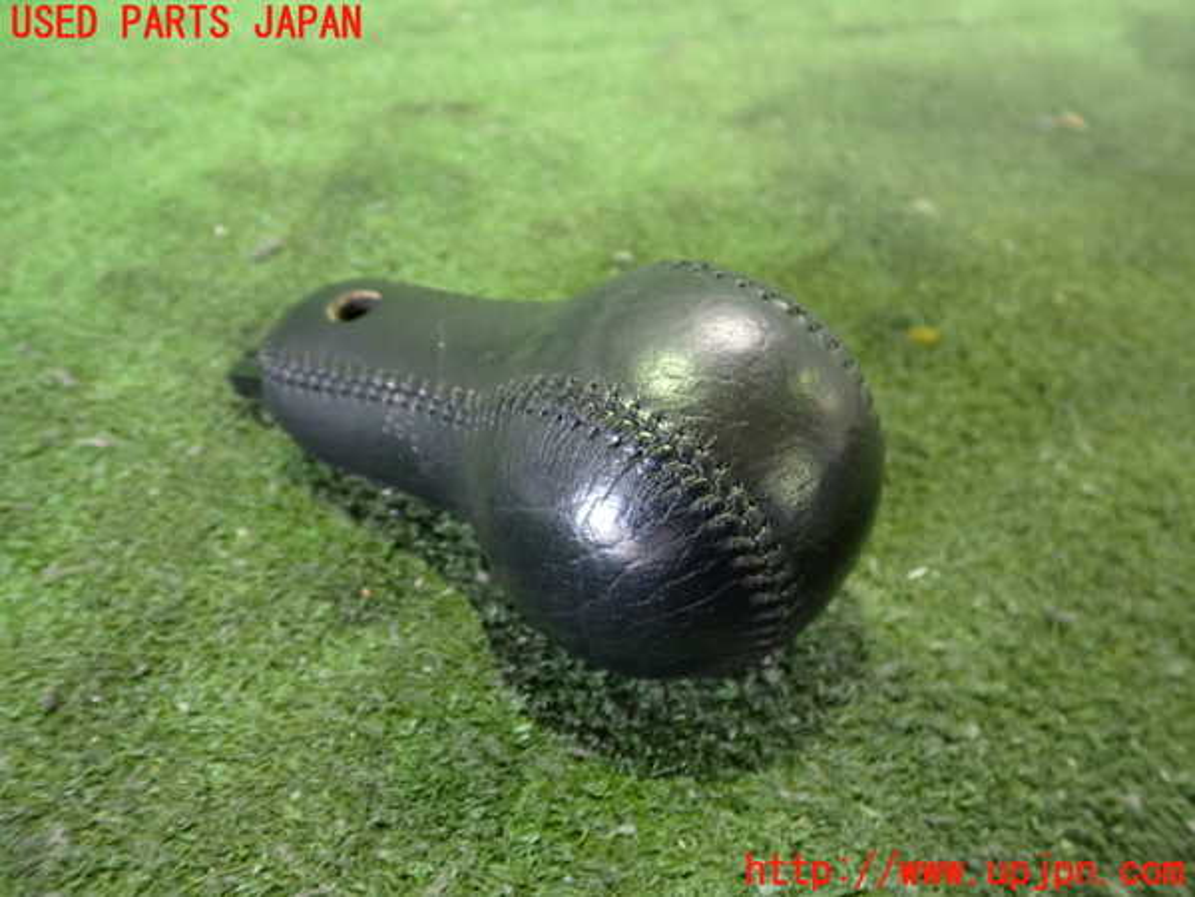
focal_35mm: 30
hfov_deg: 60.0
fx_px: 1036
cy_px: 448
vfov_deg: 46.8
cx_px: 598
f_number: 2.3
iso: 800
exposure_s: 1/25
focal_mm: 5.4
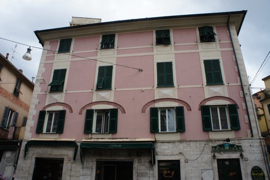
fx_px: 202
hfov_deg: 67.4
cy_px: 90
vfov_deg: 47.9
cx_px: 135
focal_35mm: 27
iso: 400
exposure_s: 1/250
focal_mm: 18
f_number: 11
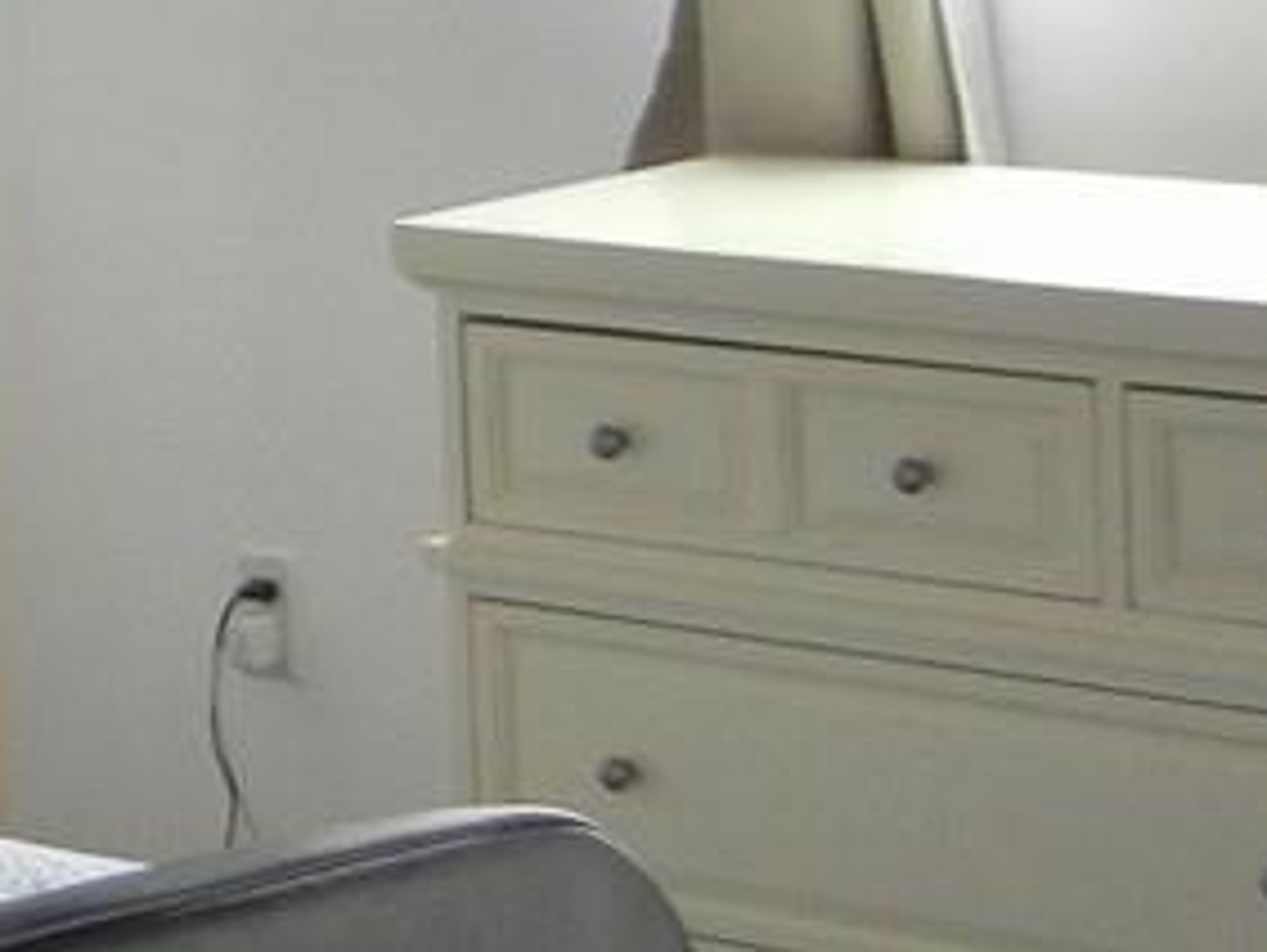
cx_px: -1617
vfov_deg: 8.6
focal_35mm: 170
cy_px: -229
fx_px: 6228
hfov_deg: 10.3
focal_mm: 5.4
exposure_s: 1/42.5
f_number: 3.5
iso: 160
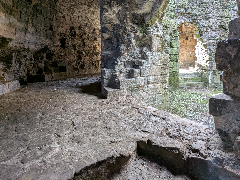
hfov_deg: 76.1
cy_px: 63
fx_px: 153
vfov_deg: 59.9
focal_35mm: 22
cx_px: 134
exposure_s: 1/50
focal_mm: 2.35
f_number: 2.2
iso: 61
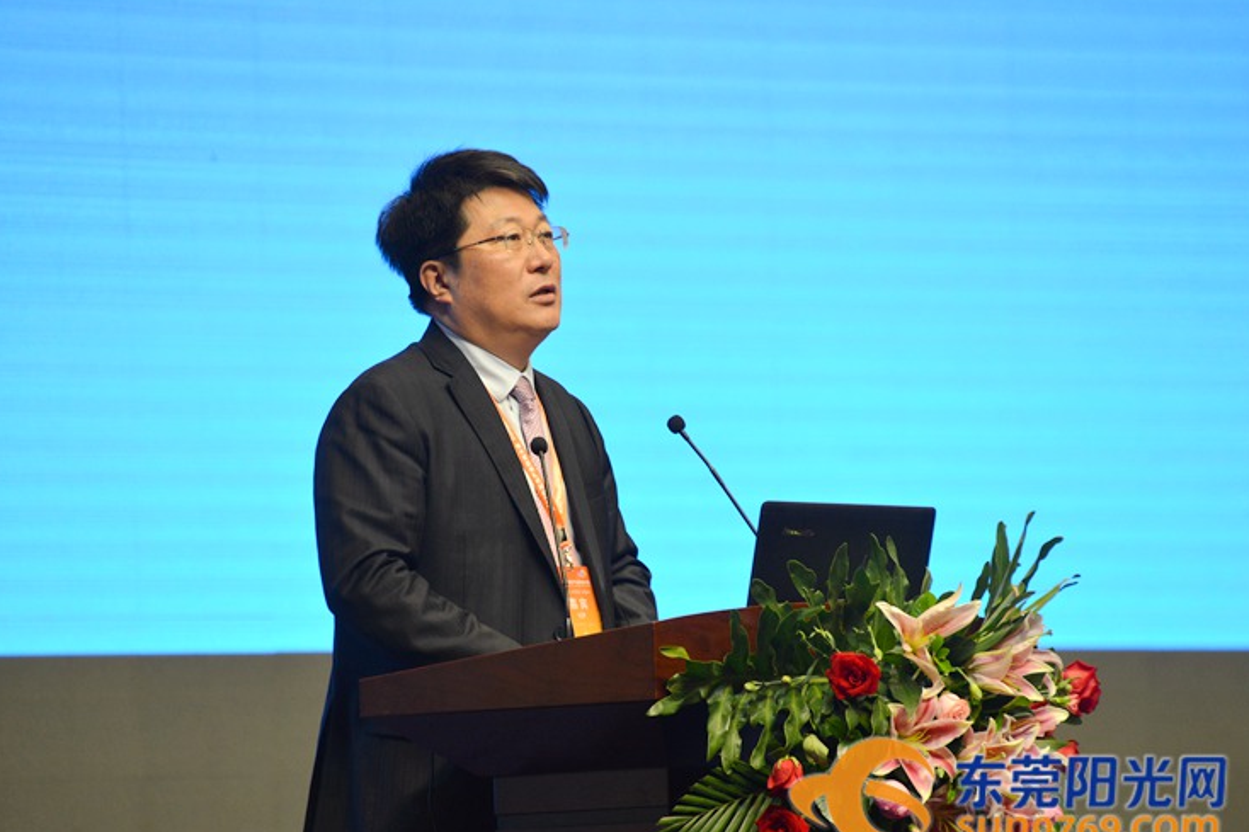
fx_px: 11342
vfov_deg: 4.2
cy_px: 421
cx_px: 618
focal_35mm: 327
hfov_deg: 6.3
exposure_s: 1/100
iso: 1800
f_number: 6.3
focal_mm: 300
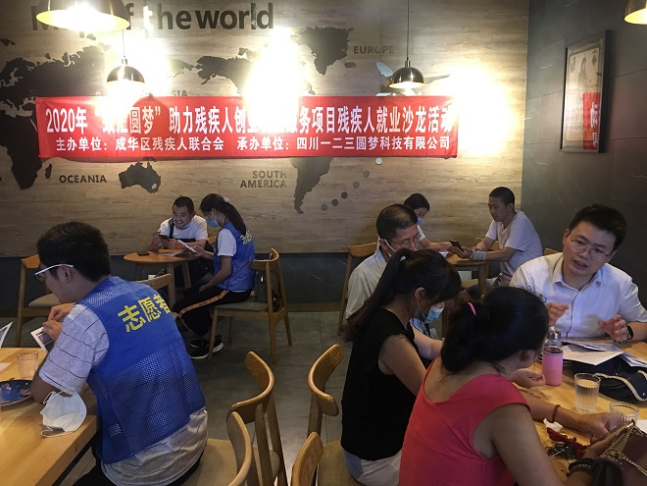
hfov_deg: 61.7
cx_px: 324
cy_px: 243
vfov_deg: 48.2
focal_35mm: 29
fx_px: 542
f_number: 2.2
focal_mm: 4.15
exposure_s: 1/8
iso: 100
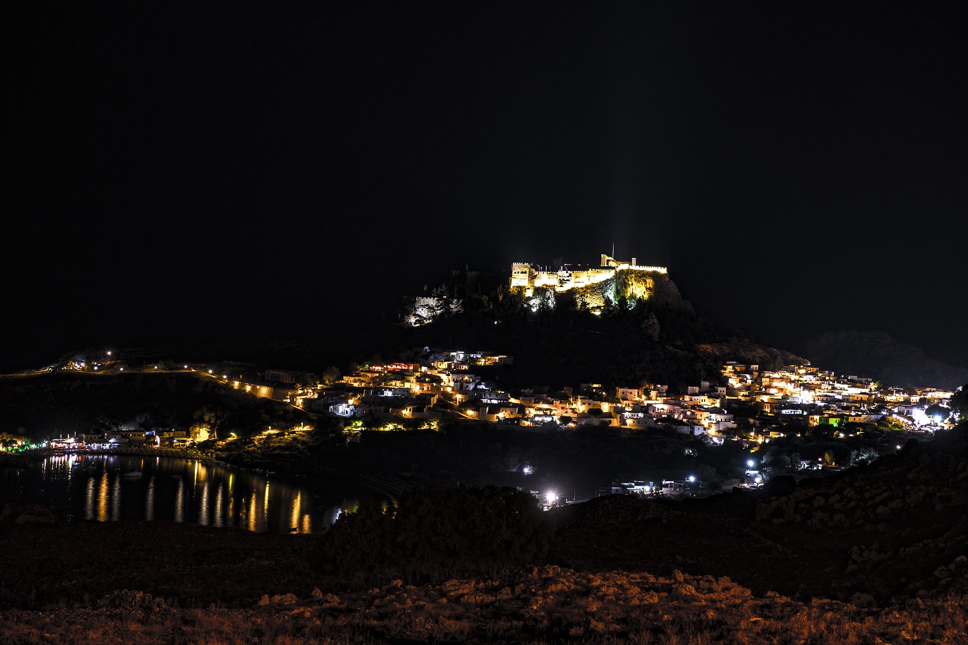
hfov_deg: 31.4
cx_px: 484
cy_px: 322
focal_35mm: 64
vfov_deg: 21.2
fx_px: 1721
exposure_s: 5
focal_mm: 42.5
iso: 200
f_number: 4
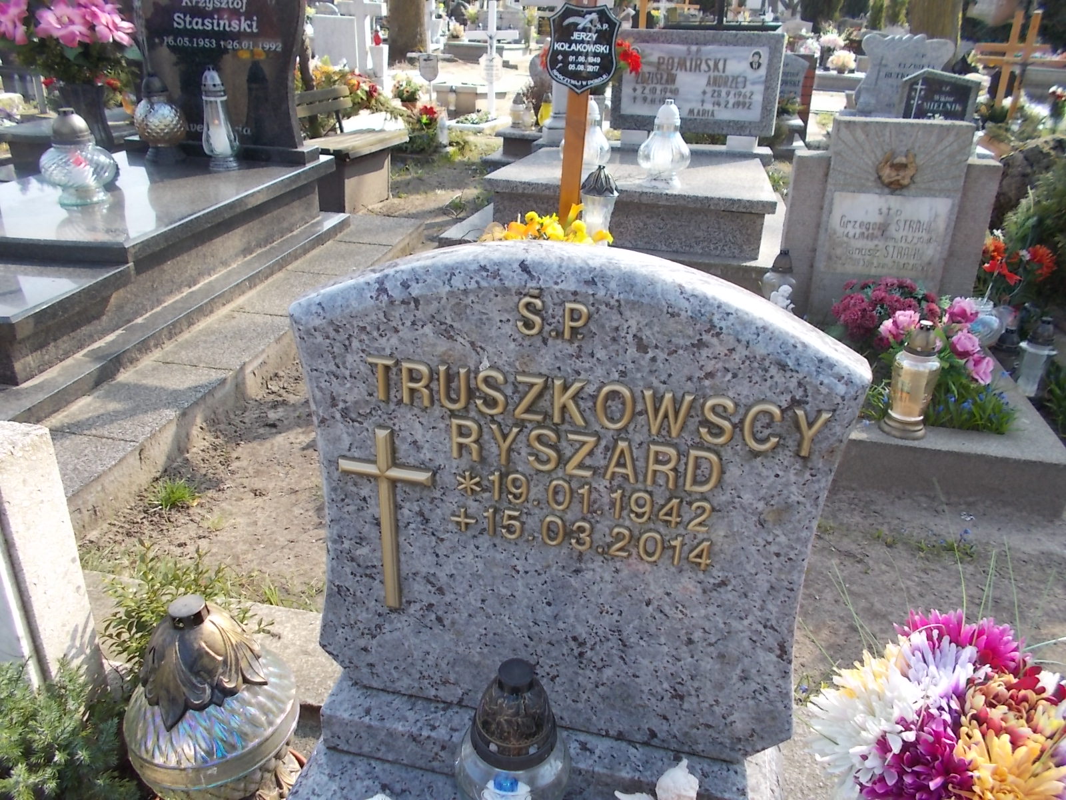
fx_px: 801
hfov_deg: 67.3
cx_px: 533
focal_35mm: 26
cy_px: 400
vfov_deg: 53.1
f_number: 3.2
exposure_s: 1/200
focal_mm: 4.6
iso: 80
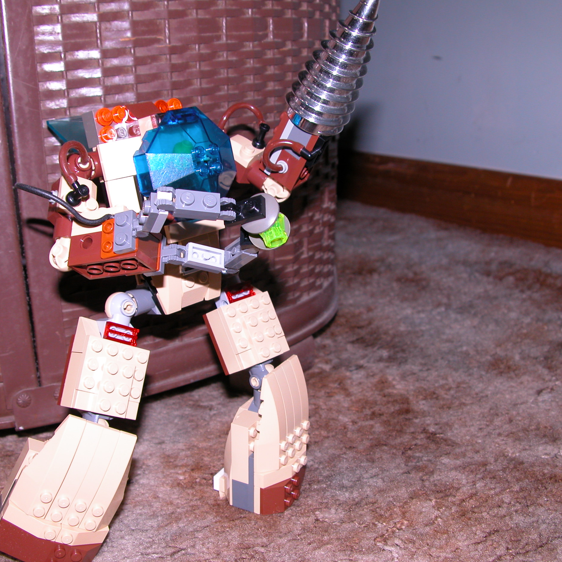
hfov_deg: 40.0
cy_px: 286
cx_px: 264
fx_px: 771
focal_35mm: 42
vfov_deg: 40.0
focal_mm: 8.9
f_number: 3.5
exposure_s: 1/60
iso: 100
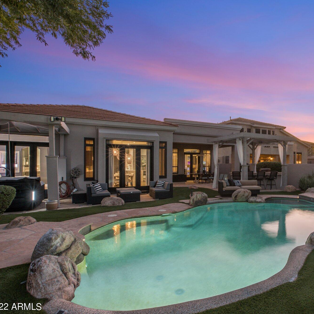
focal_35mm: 21
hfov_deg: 68.2
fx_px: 216
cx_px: 230
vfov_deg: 72.1
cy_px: 160
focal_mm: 16
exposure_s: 3.2
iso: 400
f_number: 13
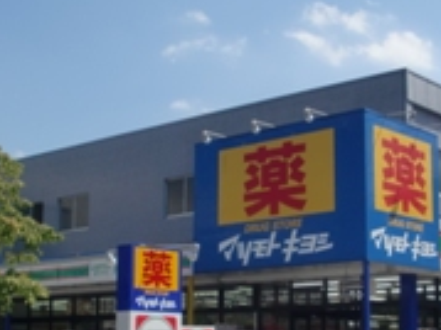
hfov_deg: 25.6
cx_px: 271
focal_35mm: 76
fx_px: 968
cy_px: 231
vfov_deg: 19.3
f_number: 8.4
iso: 64
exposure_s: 1/200
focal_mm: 5.58
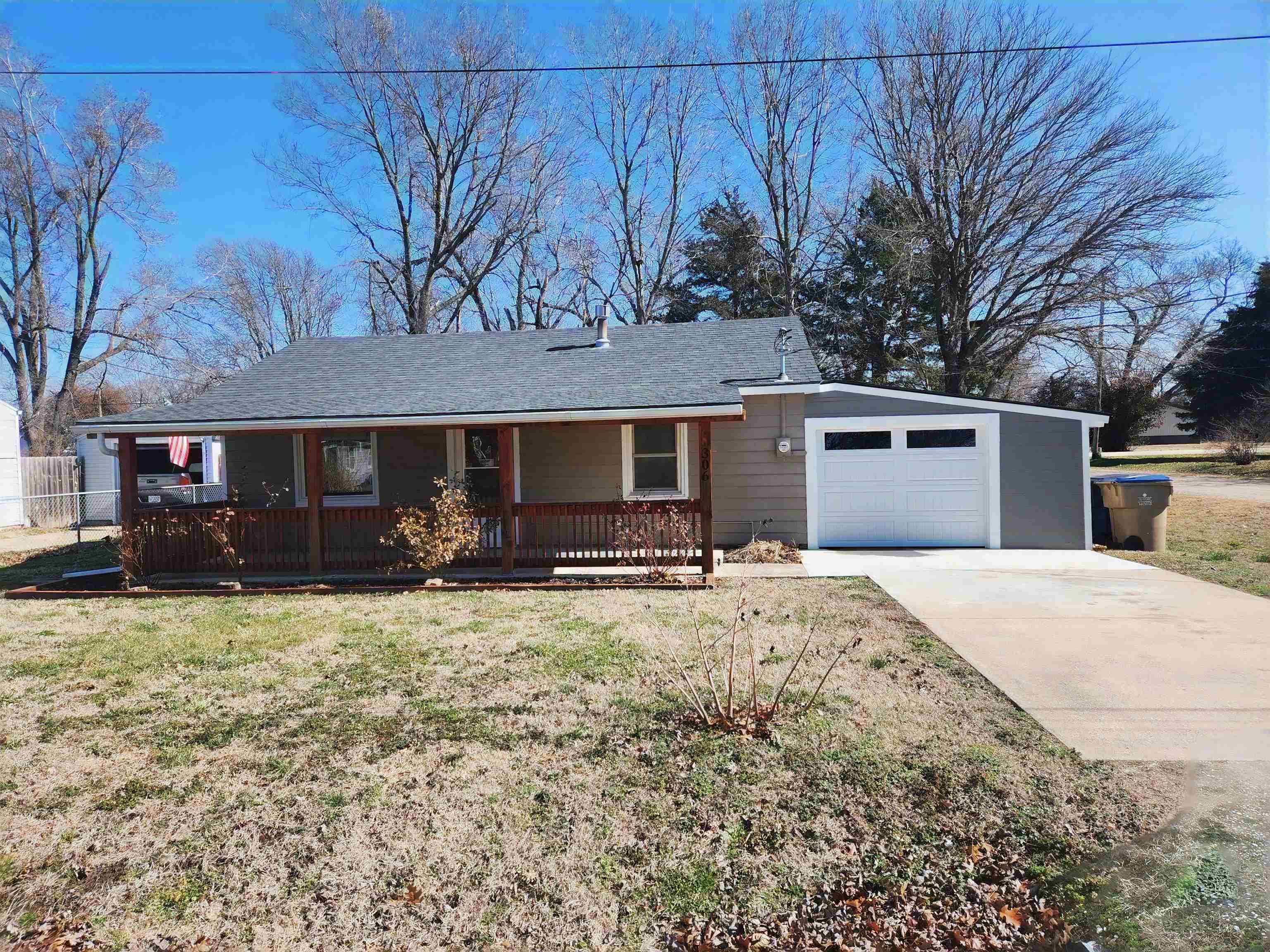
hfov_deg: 73.9
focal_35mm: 23
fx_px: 844
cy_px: 476
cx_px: 635
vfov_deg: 58.9
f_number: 1.8
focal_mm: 5.4
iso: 20
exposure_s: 1/909
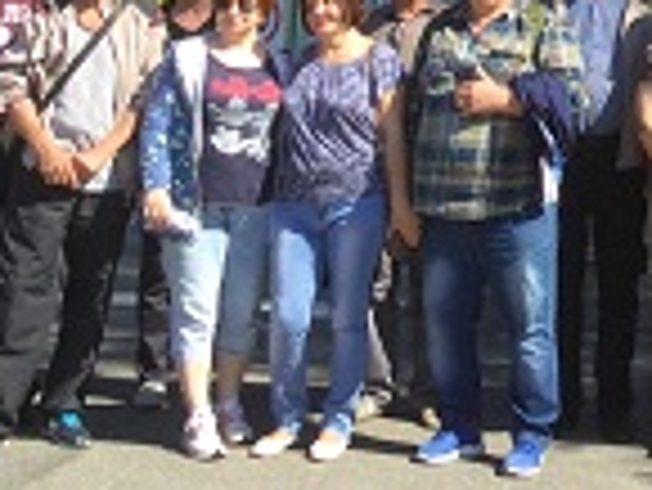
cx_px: 859
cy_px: -301
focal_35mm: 128
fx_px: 2413
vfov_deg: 11.0
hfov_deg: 14.7
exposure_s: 1/622
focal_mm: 3.3
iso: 25
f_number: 2.4
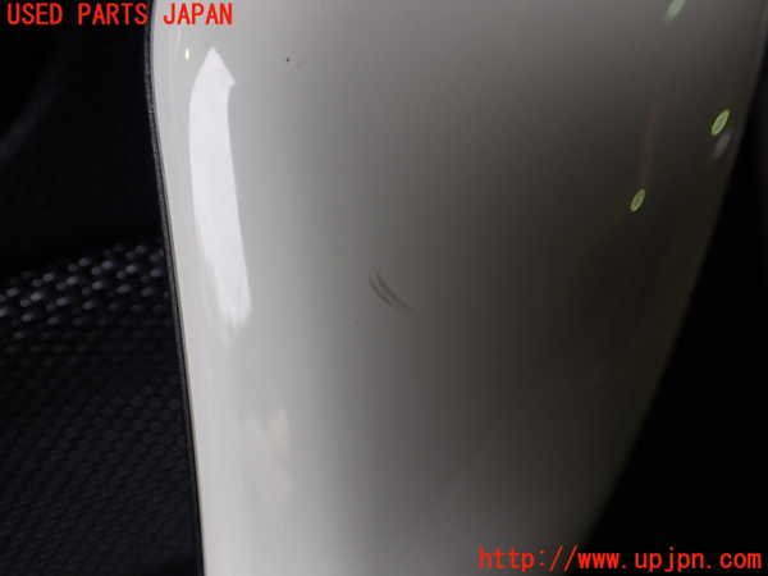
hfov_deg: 60.0
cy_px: 288
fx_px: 666
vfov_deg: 46.8
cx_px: 384
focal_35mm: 30
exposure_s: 1/125
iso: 100
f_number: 2.3
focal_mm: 5.4
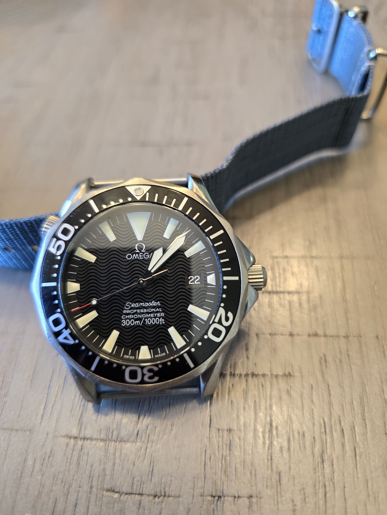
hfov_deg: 58.9
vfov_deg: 73.9
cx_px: 194
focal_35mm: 23
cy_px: 258
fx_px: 343
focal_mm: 6.3
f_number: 1.7
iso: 1000
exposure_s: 1/100
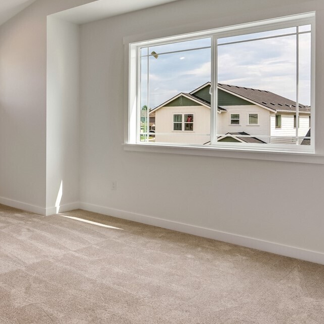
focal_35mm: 36
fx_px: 381
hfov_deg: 42.2
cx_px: 32
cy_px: 124
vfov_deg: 45.7
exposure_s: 1/2500
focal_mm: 16
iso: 400
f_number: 9
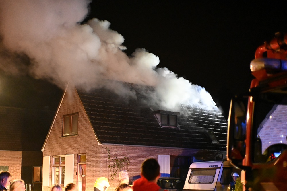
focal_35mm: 52
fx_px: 414
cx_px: 144
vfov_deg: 26.0
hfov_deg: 38.2
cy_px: 96
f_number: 1.7
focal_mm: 35
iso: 10000
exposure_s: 1/50
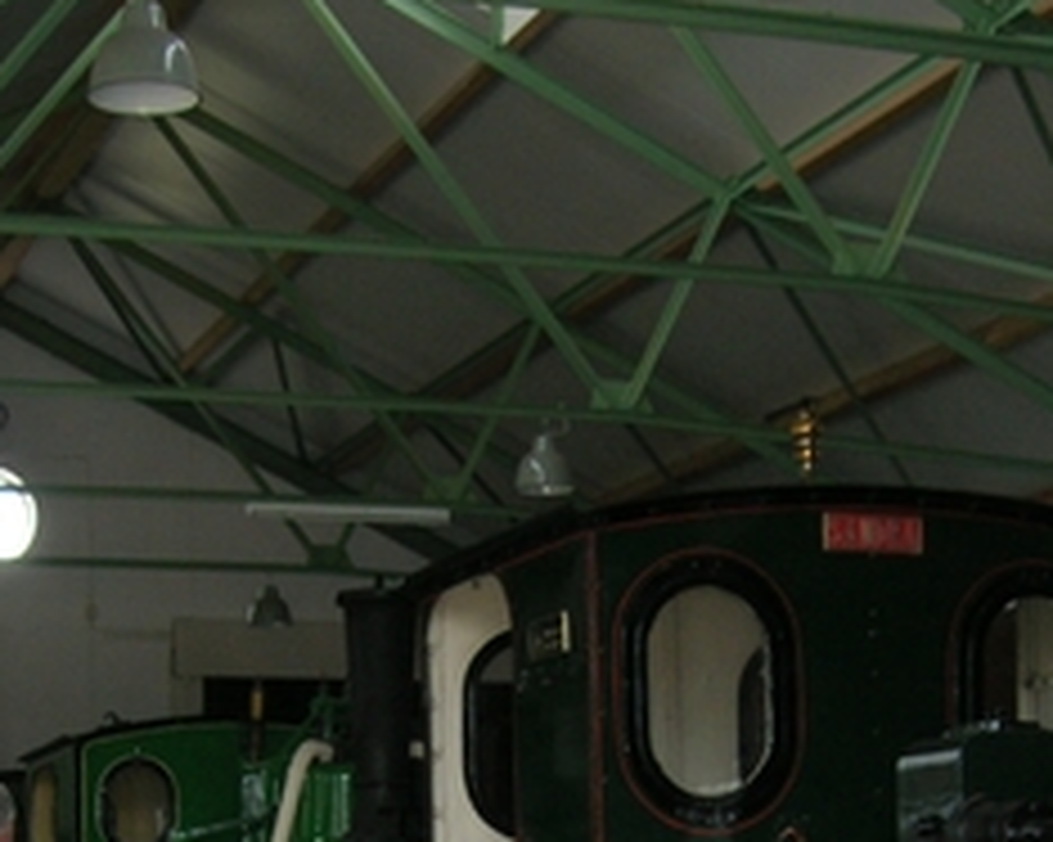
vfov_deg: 17.3
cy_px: 986
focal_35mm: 85
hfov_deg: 22.5
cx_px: 612
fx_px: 2648
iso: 76
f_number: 2.9
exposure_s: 1/60.1
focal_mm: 5.7
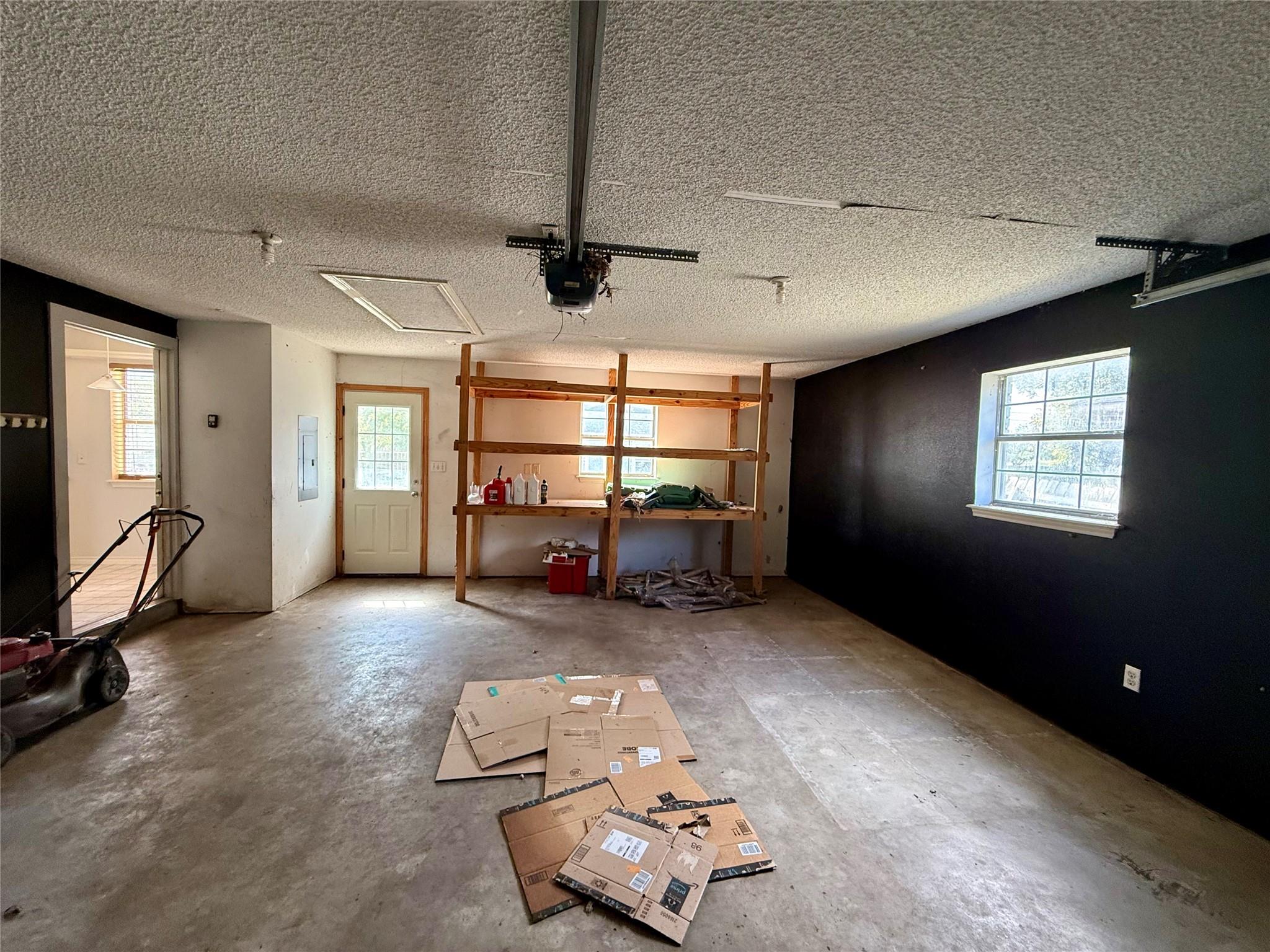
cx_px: 635
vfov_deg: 85.7
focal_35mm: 14
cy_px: 476
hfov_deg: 102.1
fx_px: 514
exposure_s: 1/99
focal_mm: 2.22
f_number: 2.2
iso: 250
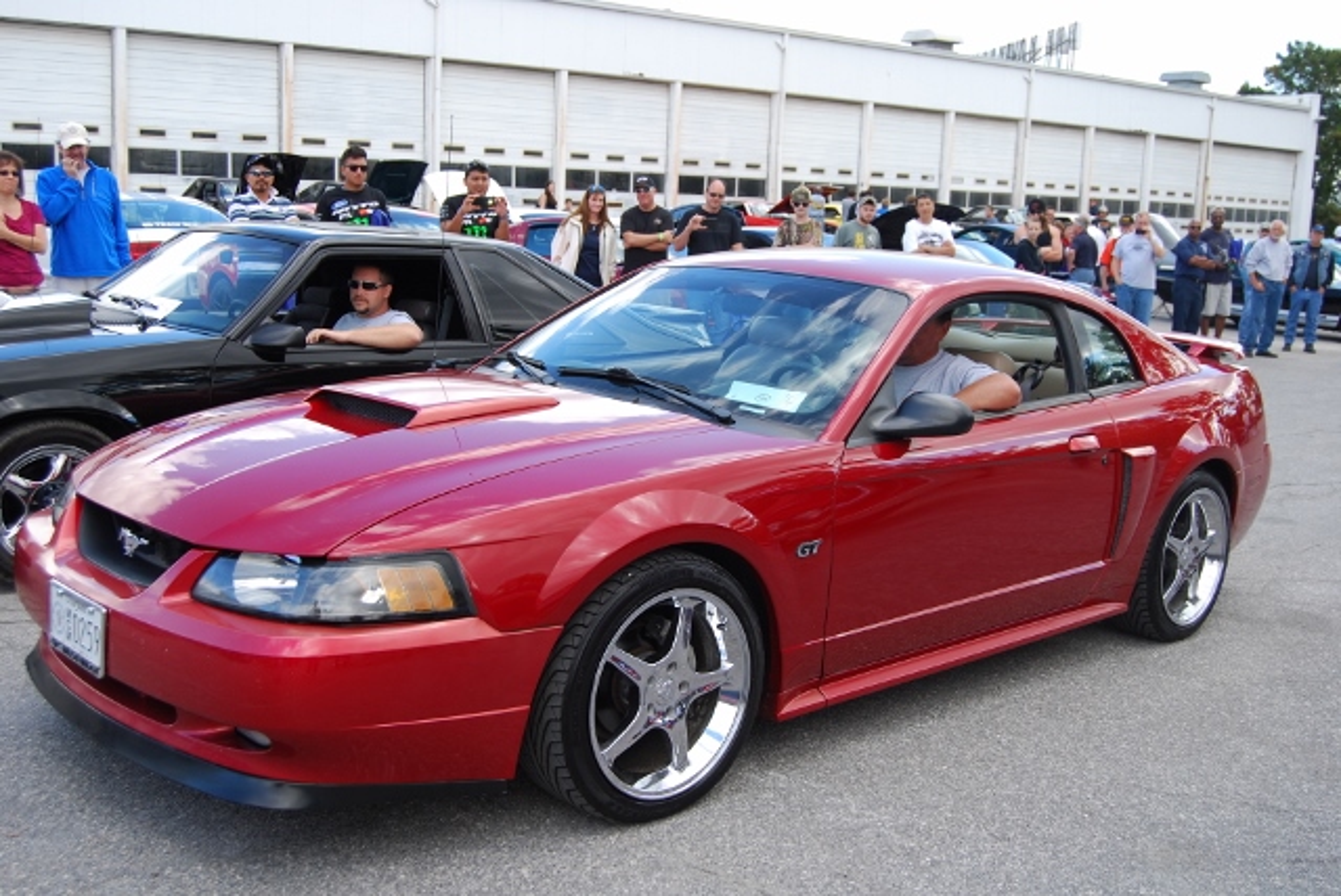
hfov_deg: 49.5
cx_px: 670
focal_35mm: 39
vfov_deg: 34.3
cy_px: 448
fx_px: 1454
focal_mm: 26
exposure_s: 1/125
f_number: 5.6
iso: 140
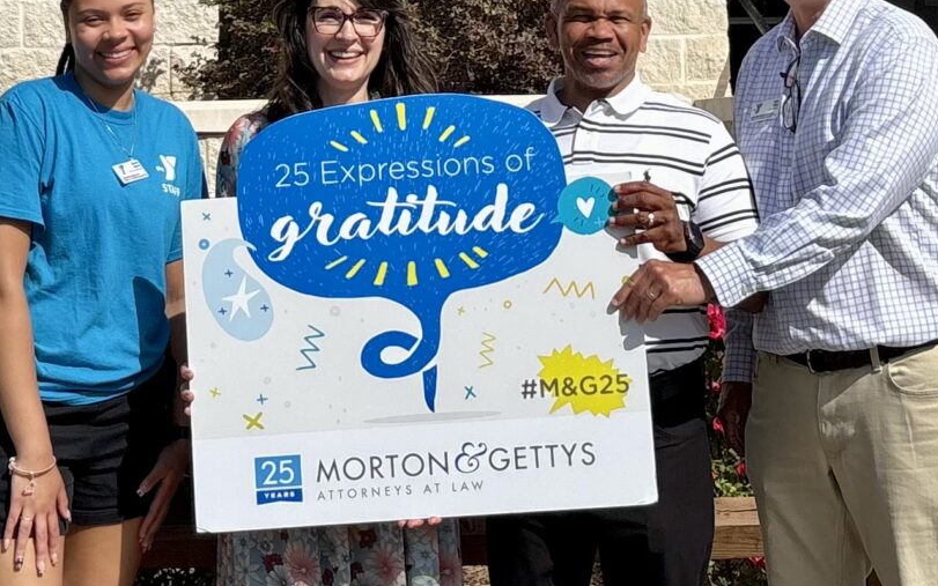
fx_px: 2224
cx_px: 389
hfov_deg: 23.8
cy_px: -151
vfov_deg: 14.5
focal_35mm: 87
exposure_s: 1/4950
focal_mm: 5.96
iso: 50
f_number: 1.6
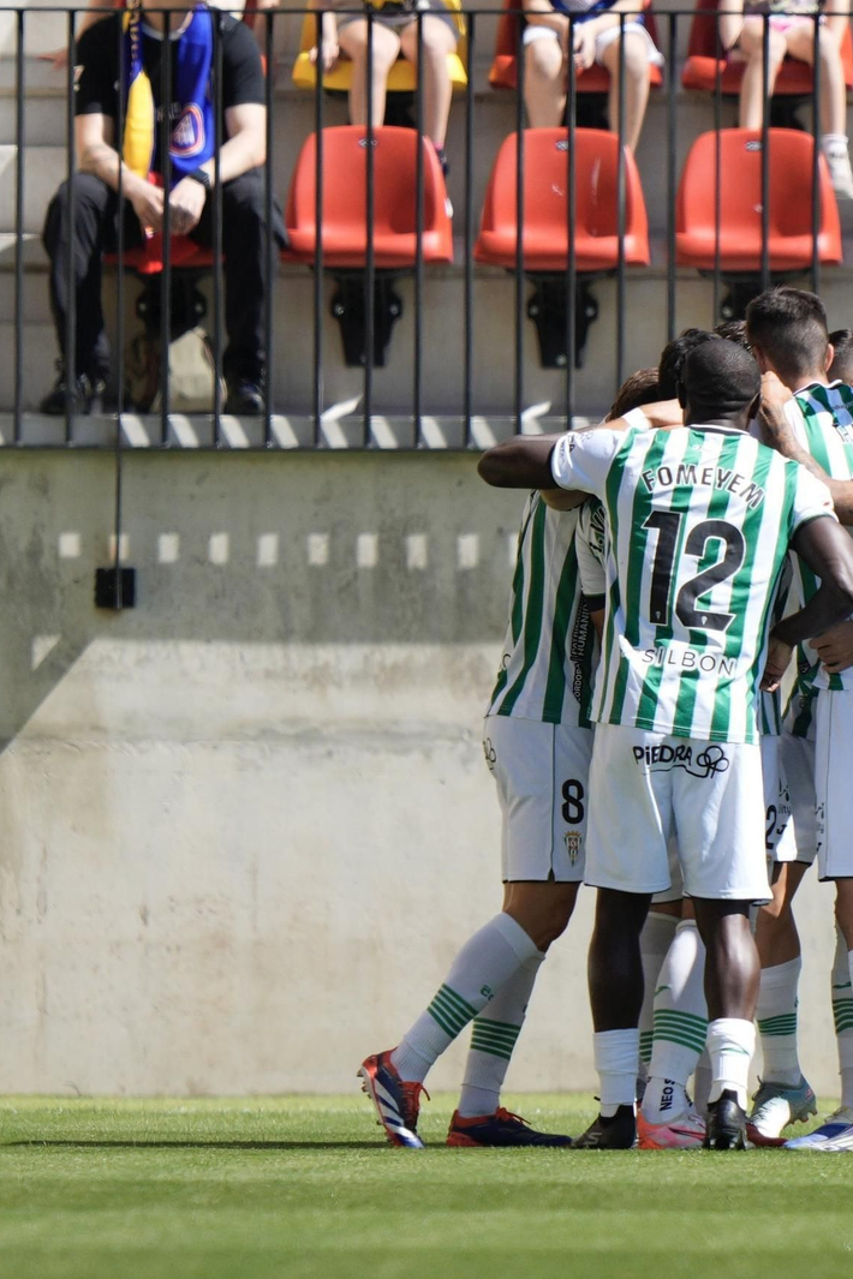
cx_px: 894
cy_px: 640
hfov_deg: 2.3
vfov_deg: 3.4
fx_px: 21359
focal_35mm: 601
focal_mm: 400
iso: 160
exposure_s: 1/2000
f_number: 2.8
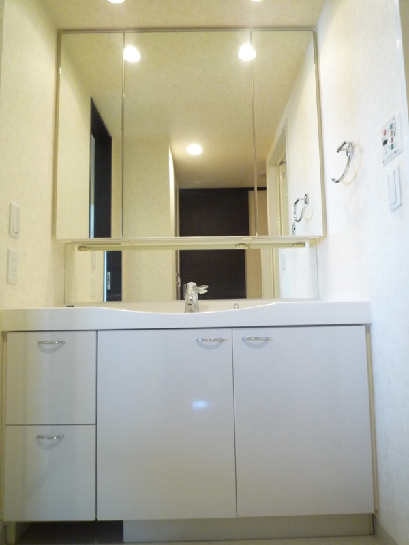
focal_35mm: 25
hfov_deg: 54.9
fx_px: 394
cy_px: 272
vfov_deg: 69.4
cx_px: 204
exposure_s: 1/30
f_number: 2.8
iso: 320
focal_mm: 4.4
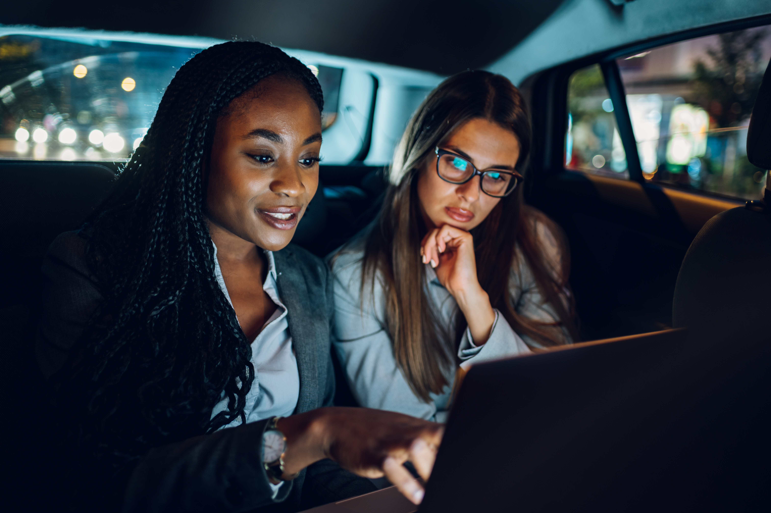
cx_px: 386
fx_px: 749
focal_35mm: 35
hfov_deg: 54.5
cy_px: 256
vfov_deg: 37.8
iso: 250
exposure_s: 1/10
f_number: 1.8
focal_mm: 35
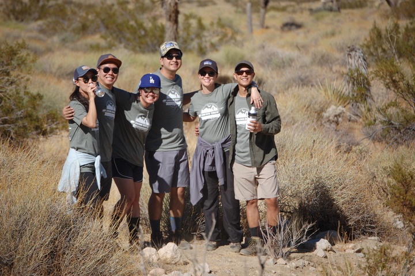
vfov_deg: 6.3
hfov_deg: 9.5
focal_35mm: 218
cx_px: 208
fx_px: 2505
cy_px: 138
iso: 200
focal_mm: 145
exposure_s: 1/1250
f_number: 5.3
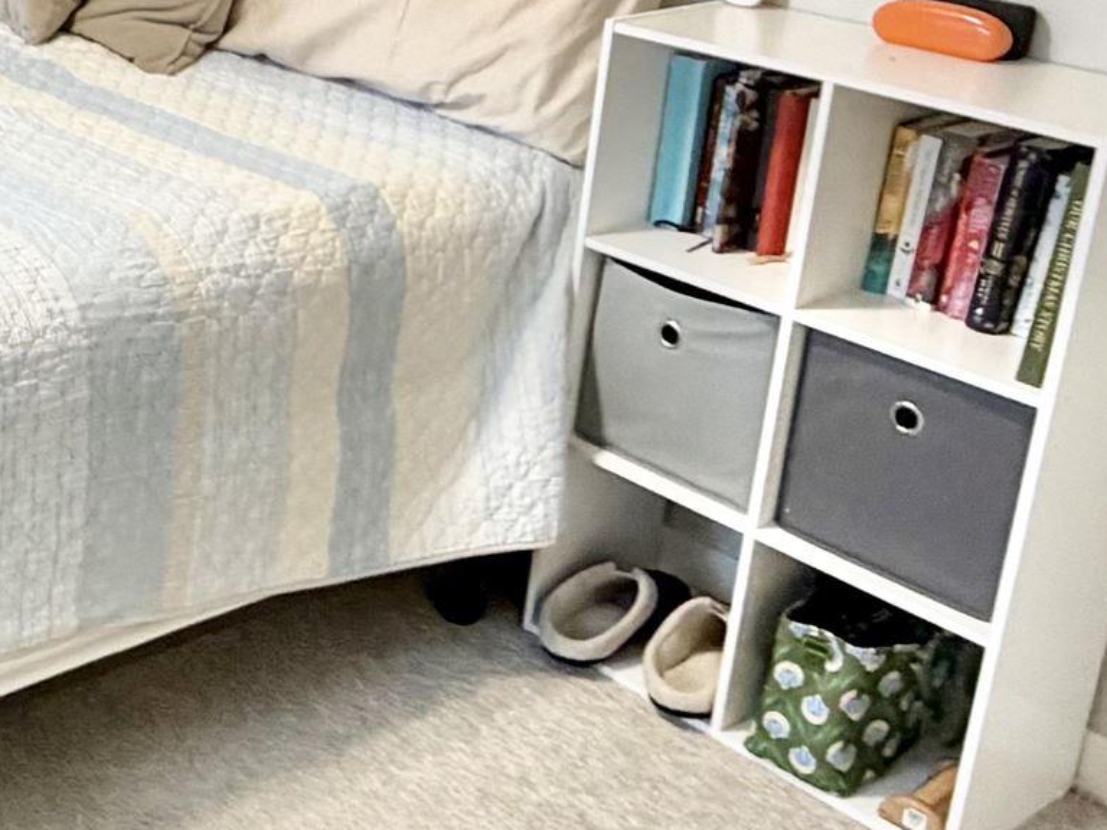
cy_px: 127
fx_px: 1791
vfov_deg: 25.5
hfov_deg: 31.0
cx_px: -74
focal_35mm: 56
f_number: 2.2
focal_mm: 2.22
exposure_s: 1/60
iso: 250
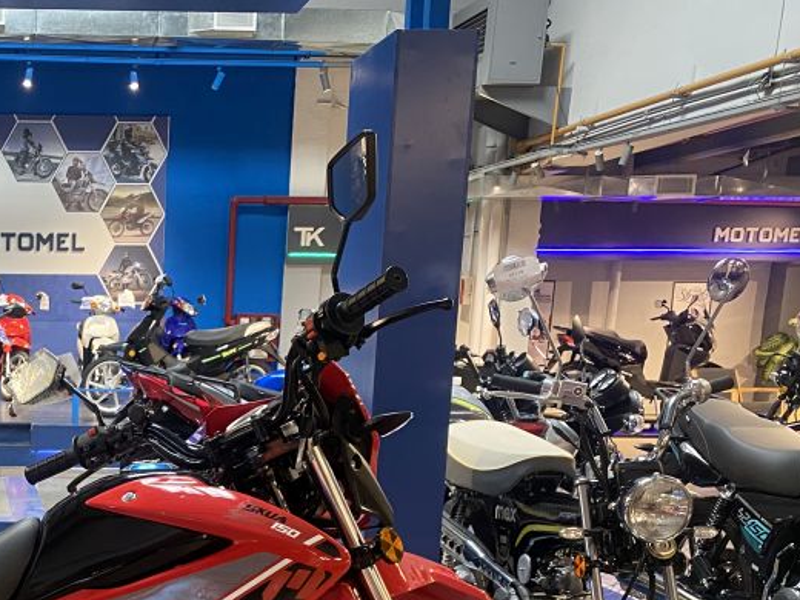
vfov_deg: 26.1
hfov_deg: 33.4
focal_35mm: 53
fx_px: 1225
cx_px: 20
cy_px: 598
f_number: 1.8
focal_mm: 4.25
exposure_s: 1/50
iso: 200
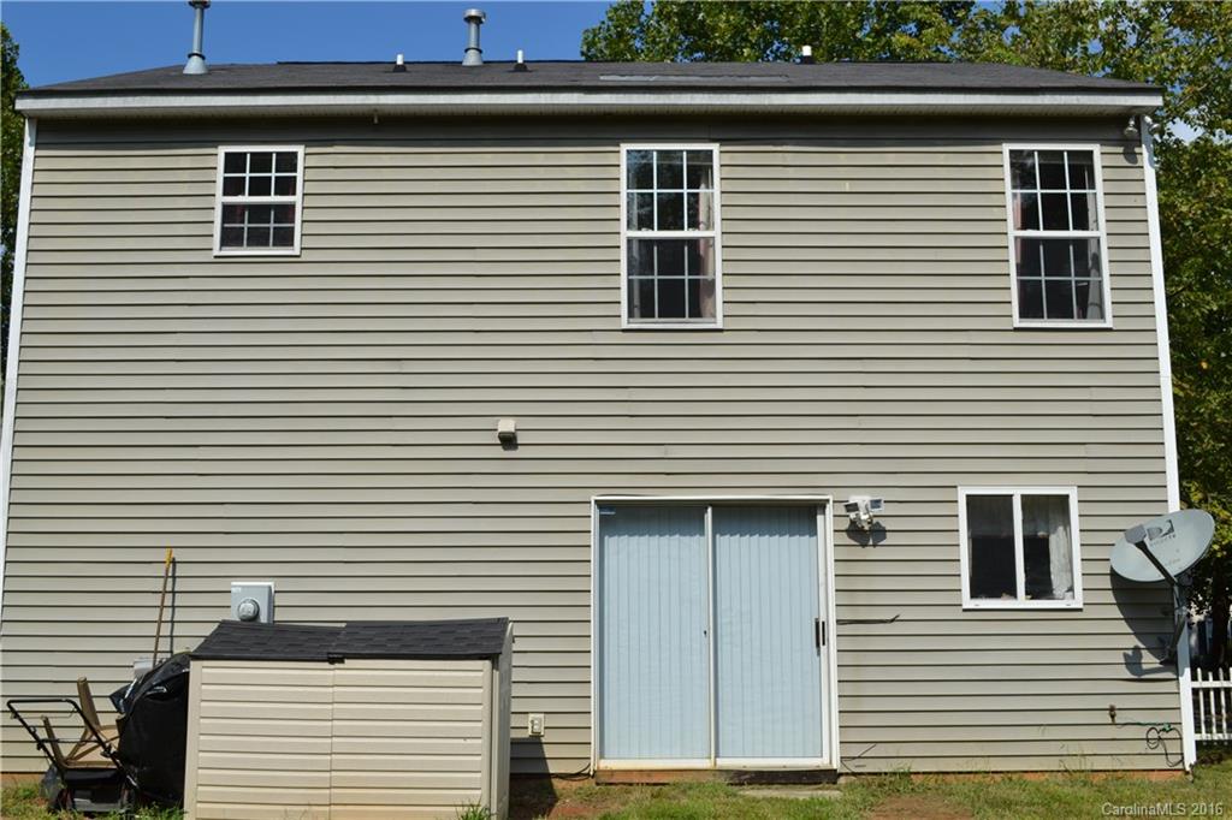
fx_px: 1334
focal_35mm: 39
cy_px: 410
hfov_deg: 49.6
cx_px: 616
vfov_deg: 34.2
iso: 100
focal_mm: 26
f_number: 9
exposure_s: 1/320
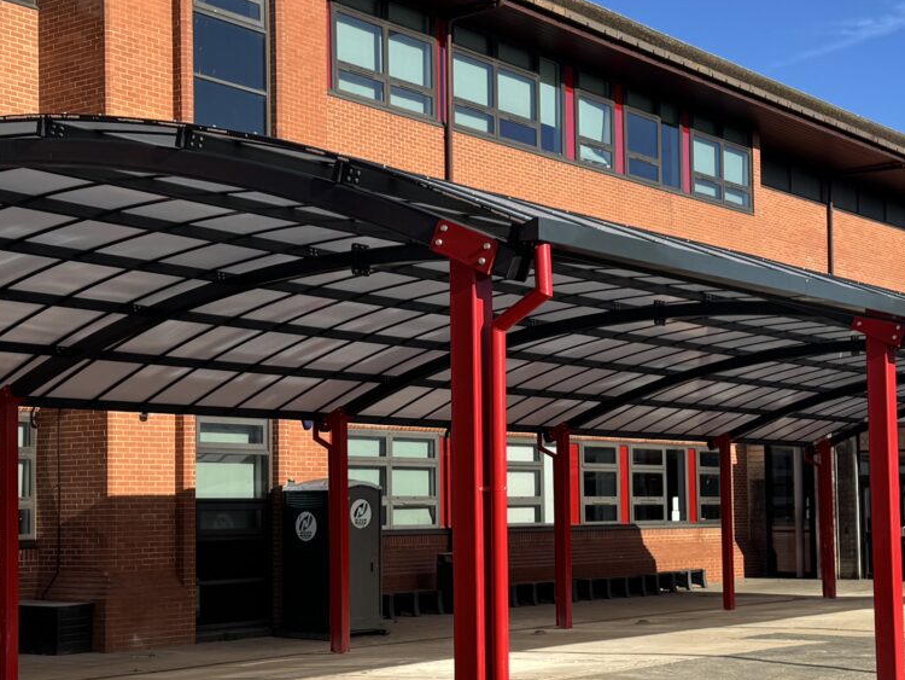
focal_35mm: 64
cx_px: 486
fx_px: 1674
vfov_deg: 22.9
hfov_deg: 30.2
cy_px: 391
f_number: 1.78
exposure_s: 1/3802
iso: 80
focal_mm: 6.76
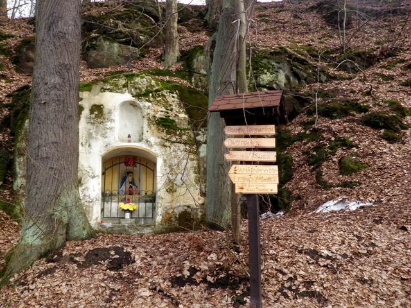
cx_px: 206
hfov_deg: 51.4
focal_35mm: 36
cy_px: 154
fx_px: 427
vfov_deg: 39.7
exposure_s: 1/125
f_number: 6.3
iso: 400
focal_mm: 6.53
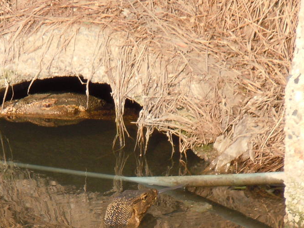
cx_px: 88
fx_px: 6298
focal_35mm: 717
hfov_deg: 2.8
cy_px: 247
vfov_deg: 2.1
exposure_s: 1/200
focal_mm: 54
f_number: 5.6
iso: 125
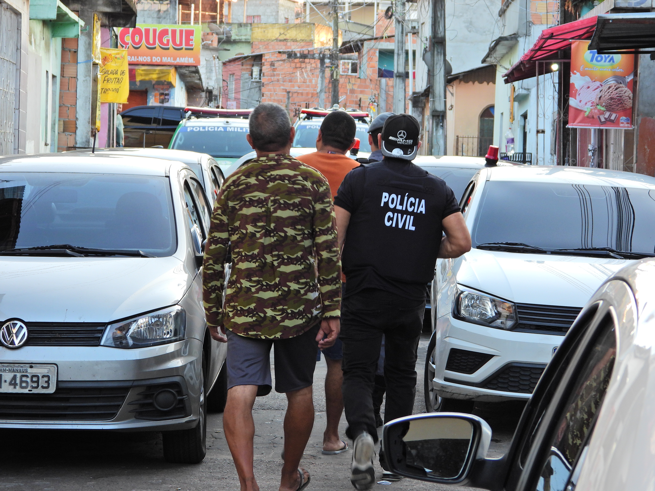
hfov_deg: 14.6
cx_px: 328
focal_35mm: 135
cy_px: 246
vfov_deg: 11.0
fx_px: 2554
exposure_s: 1/60
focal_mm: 24.3
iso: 125
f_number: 4
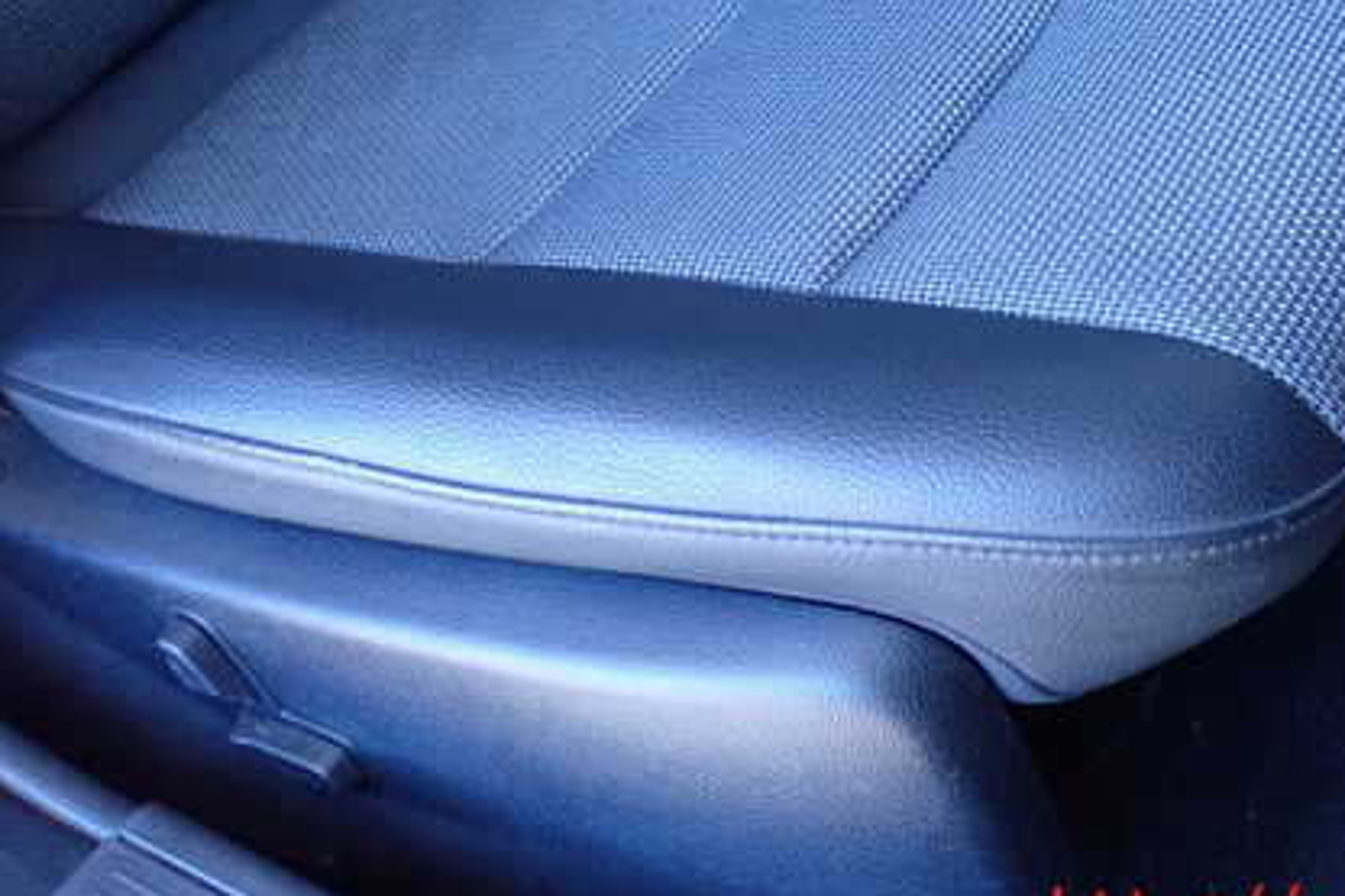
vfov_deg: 24.8
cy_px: 233
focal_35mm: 54
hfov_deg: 36.7
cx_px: 812
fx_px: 2017
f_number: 2.5
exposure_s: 1/125
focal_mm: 6.37
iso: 1000
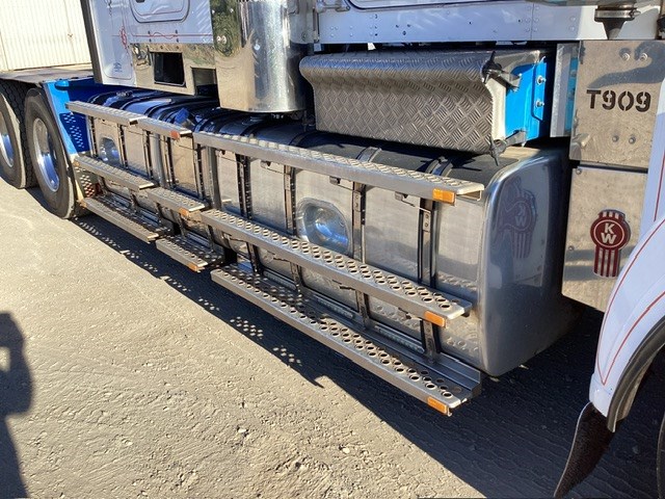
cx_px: 332
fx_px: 596
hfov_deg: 58.4
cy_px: 250
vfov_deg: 45.4
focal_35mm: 31
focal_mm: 3.3
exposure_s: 1/691
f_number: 2.4
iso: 25
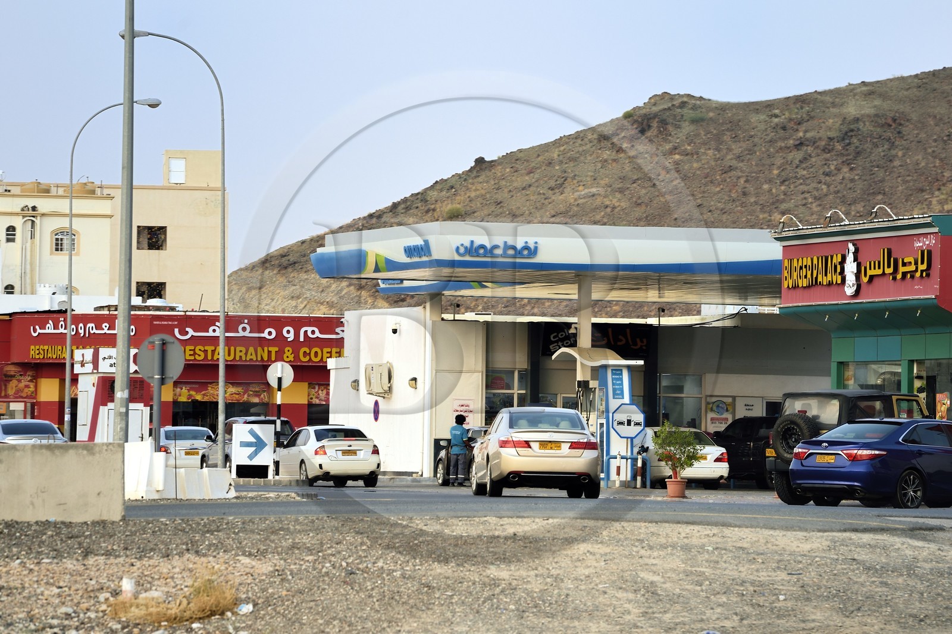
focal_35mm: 200
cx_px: 476
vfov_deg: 6.9
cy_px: 317
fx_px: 5287
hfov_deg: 10.3
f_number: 6.3
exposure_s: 1/320
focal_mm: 200
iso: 200
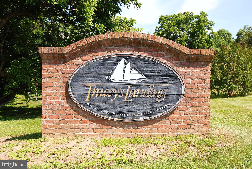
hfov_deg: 57.2
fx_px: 231
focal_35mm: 33
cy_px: 84
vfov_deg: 40.1
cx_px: 126
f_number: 6.3
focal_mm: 22
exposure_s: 1/160
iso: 100
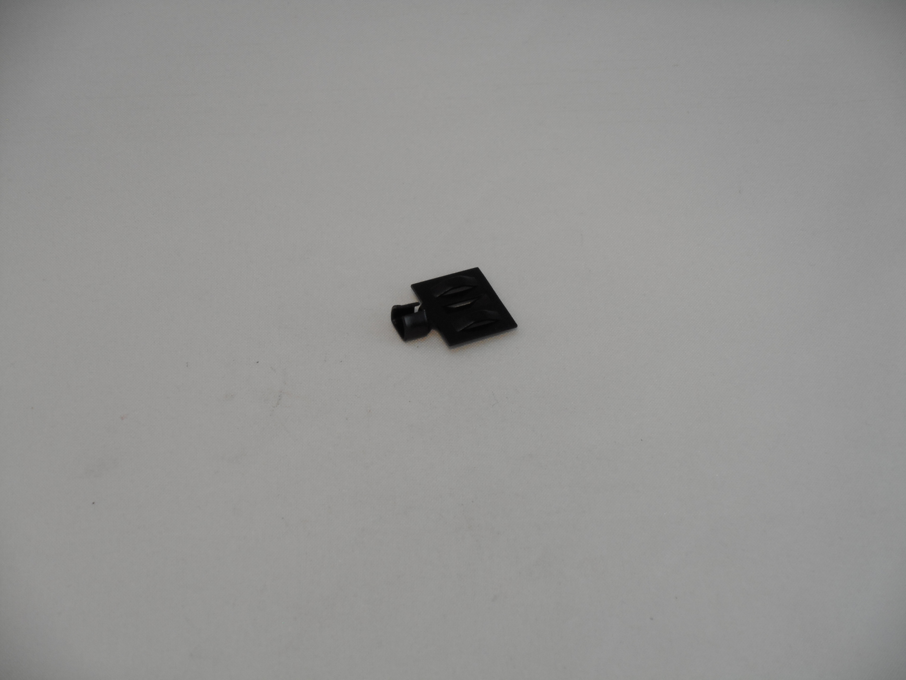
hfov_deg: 19.3
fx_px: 2670
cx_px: 453
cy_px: 340
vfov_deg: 14.5
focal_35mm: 102
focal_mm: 18.2
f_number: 5.8
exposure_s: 1/60
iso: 160
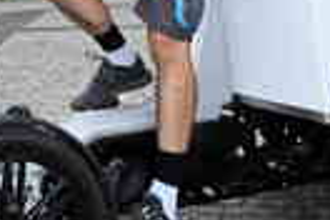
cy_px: -106
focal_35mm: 65
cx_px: 29
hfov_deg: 29.6
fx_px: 596
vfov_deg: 18.6
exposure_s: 1/160
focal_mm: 14
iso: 220
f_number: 8
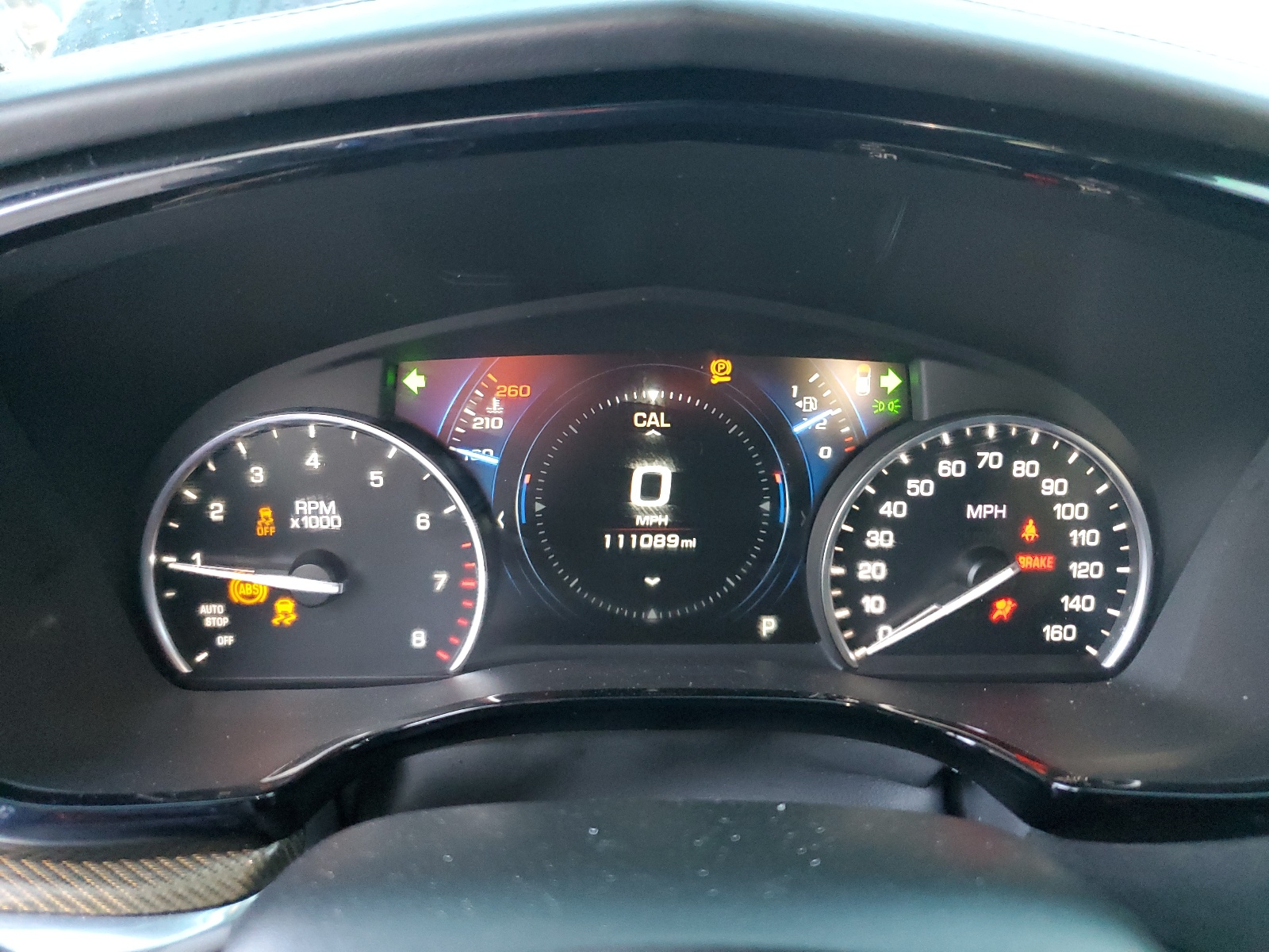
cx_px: 634
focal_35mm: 26
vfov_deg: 53.1
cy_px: 476
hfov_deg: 67.3
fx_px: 953
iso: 402
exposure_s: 1/60.2
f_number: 1.5
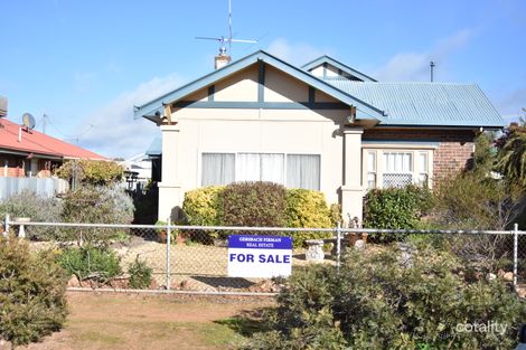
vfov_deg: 28.9
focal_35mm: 46
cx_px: 263
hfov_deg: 42.3
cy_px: 175
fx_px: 679
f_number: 4
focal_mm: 31
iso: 800
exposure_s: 1/8000
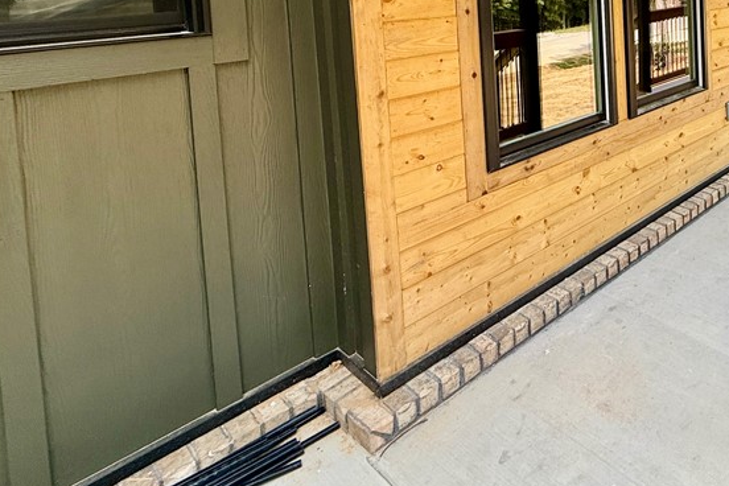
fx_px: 547
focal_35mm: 27
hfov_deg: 57.3
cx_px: 664
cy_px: -4
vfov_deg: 41.5
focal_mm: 2.22
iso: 64
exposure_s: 1/248
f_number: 2.2
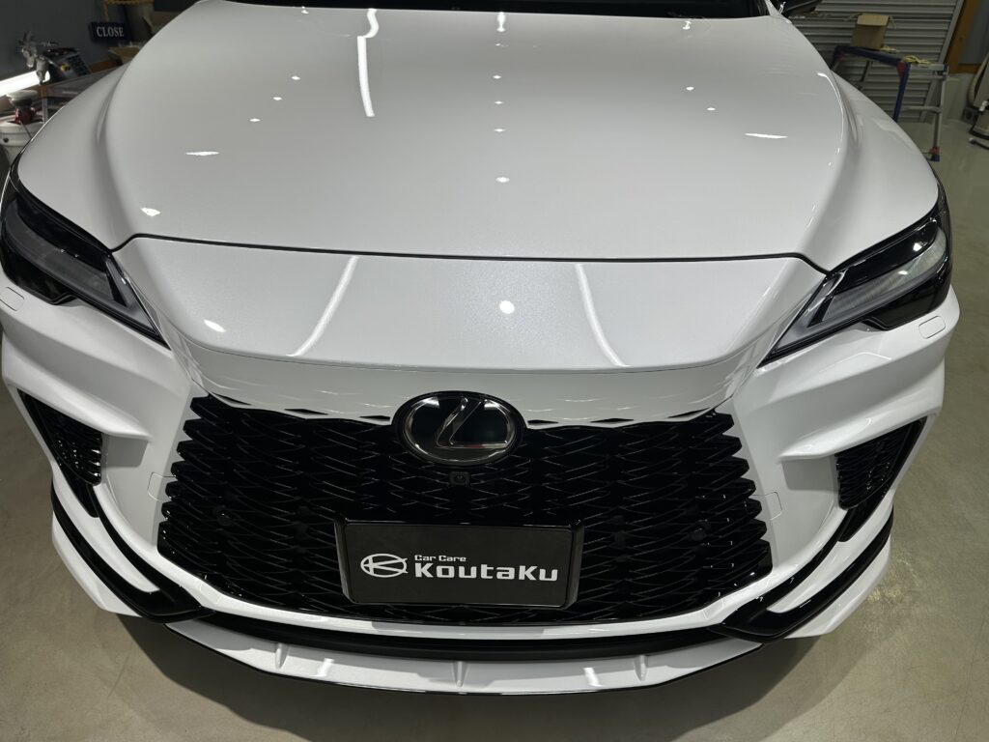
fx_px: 686
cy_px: 371
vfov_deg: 56.8
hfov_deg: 71.6
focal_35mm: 24
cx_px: 494
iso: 80
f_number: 1.78
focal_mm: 6.86
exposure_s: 1/672
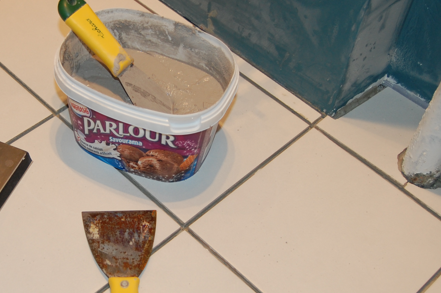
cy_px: 167
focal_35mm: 61
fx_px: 745
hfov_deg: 32.2
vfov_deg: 22.2
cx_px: 99
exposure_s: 1/60
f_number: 3.8
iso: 400
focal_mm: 23
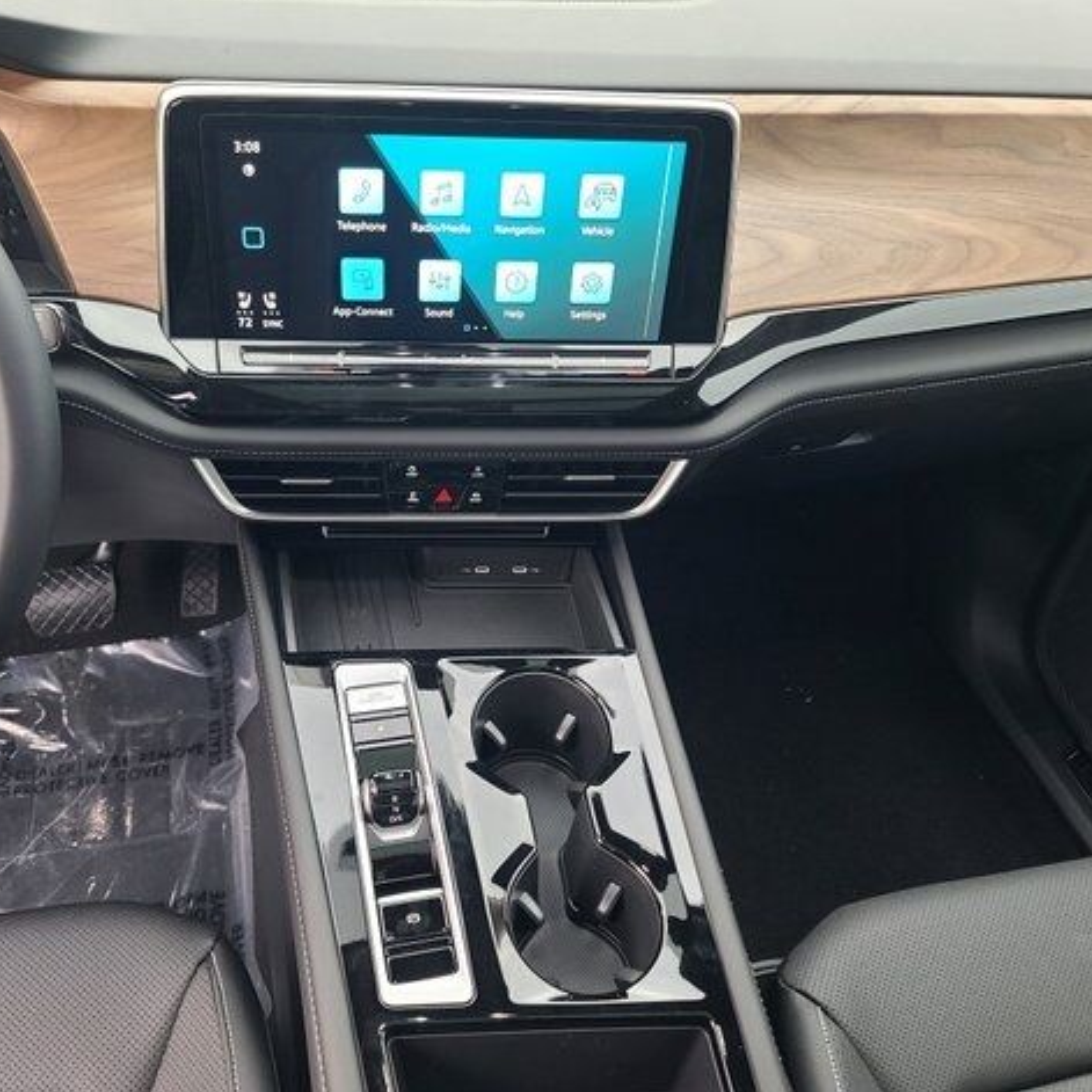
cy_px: 538
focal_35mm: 30
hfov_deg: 53.7
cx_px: 445
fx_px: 1071
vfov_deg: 54.0
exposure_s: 1/60
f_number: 1.8
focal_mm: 7
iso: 160
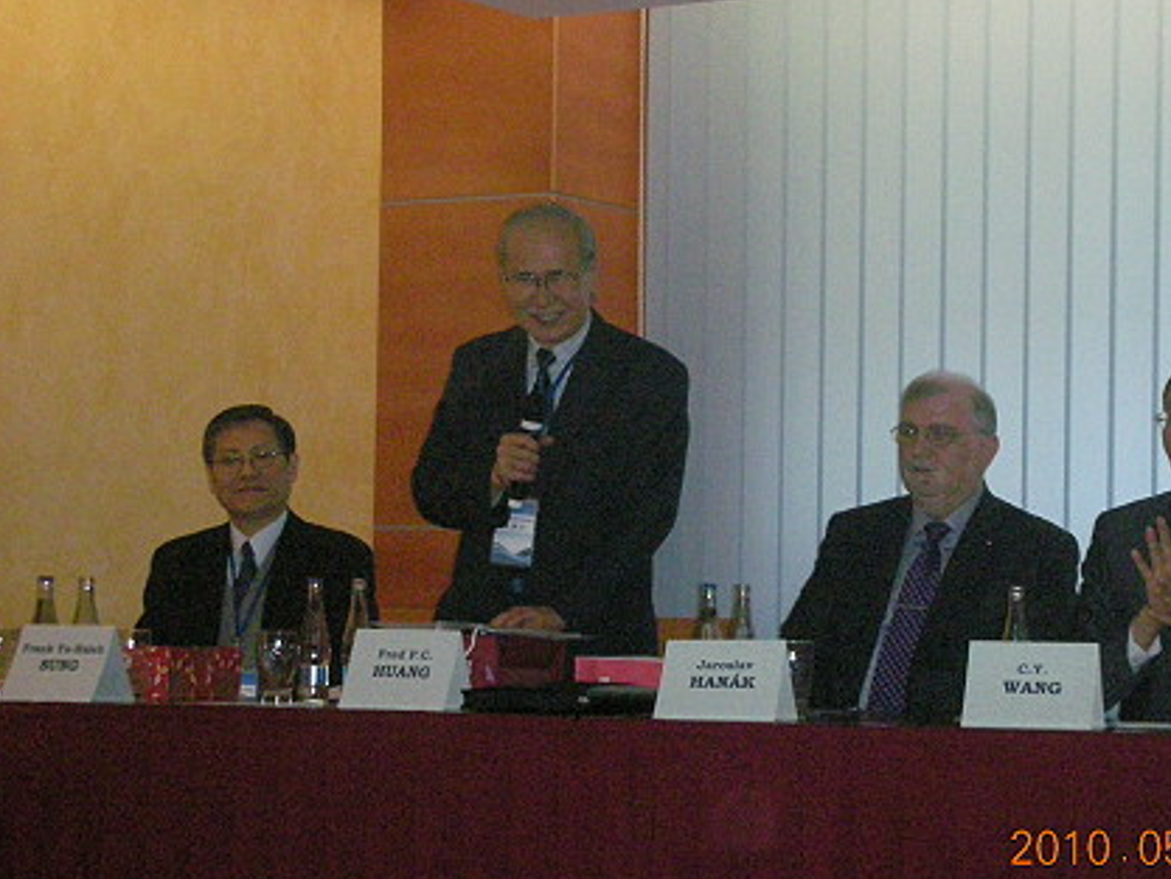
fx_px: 3485
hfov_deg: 19.1
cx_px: 663
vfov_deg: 14.4
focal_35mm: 103
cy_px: 431
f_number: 4.5
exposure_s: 1/120
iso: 800
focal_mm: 14.3
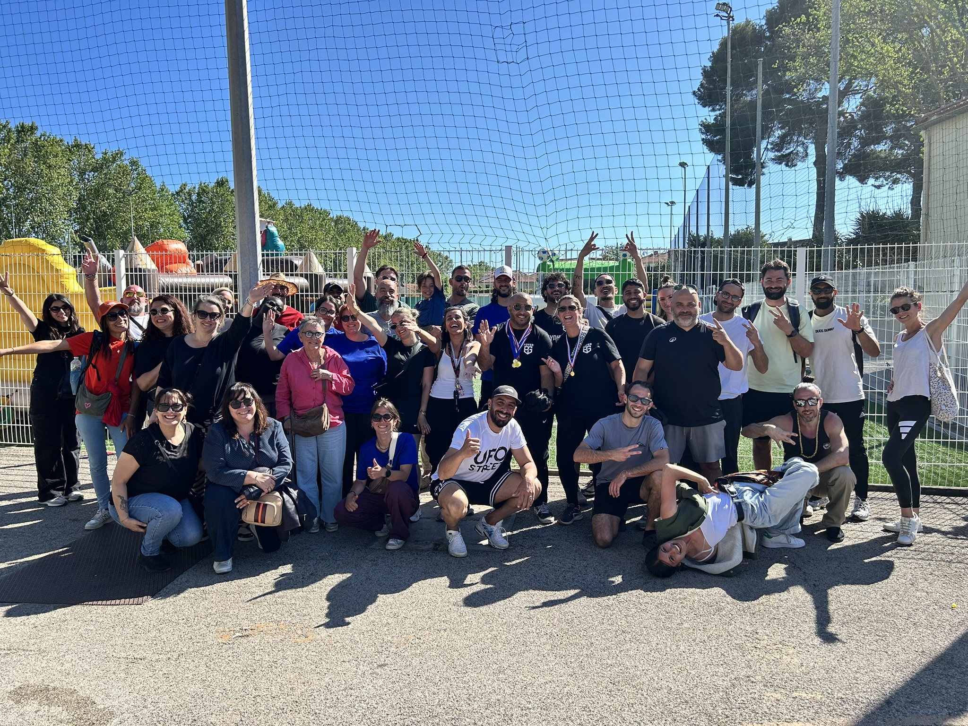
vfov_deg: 53.1
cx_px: 484
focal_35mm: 26
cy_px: 363
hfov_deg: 67.3
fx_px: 727
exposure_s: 1/2208
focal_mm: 5.7
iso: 50
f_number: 1.5
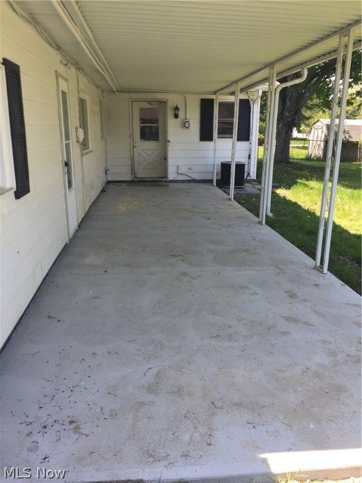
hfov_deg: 48.2
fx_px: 404
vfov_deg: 61.7
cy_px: 242
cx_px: 181
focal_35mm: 29
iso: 32
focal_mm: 4.15
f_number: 2.2
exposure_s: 1/350
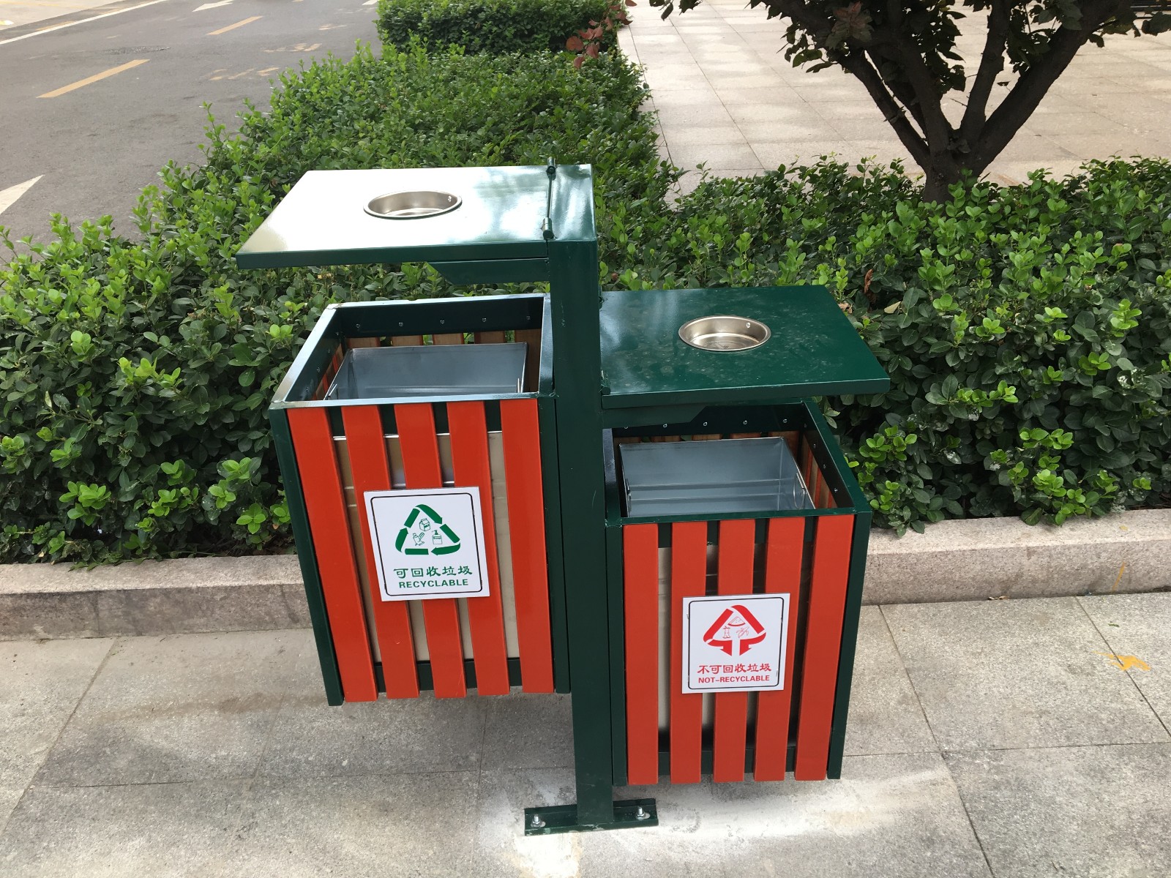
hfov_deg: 61.7
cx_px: 586
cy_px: 439
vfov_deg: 48.2
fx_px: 981
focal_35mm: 29
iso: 25
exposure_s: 1/50
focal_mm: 4.15
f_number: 2.2
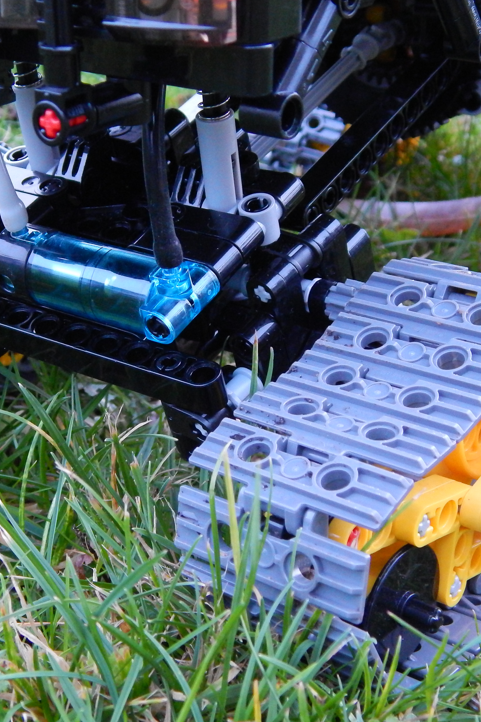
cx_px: 165
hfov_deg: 21.5
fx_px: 1262
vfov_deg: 31.9
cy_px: 357
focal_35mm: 63
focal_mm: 7.7
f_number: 3.6
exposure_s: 1
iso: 800
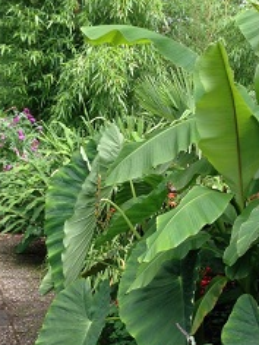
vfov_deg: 25.1
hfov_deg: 19.1
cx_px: 121
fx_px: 768
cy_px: 252
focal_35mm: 77
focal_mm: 4.28
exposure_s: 1/120
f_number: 2.4
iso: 50
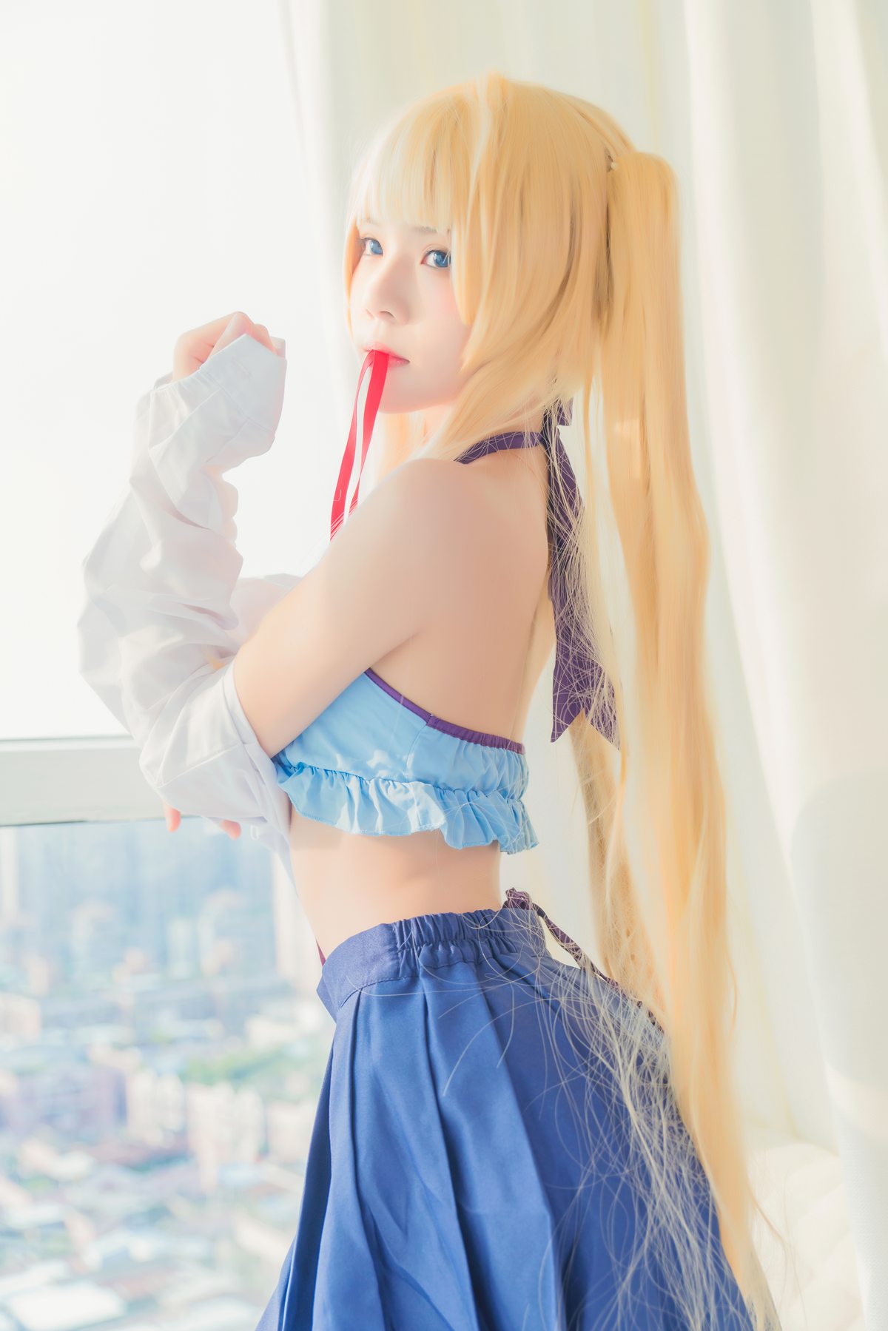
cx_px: 444
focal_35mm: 42
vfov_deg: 46.4
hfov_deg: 31.9
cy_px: 666
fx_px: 1553
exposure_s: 1/125
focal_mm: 42
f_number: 3.2
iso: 160
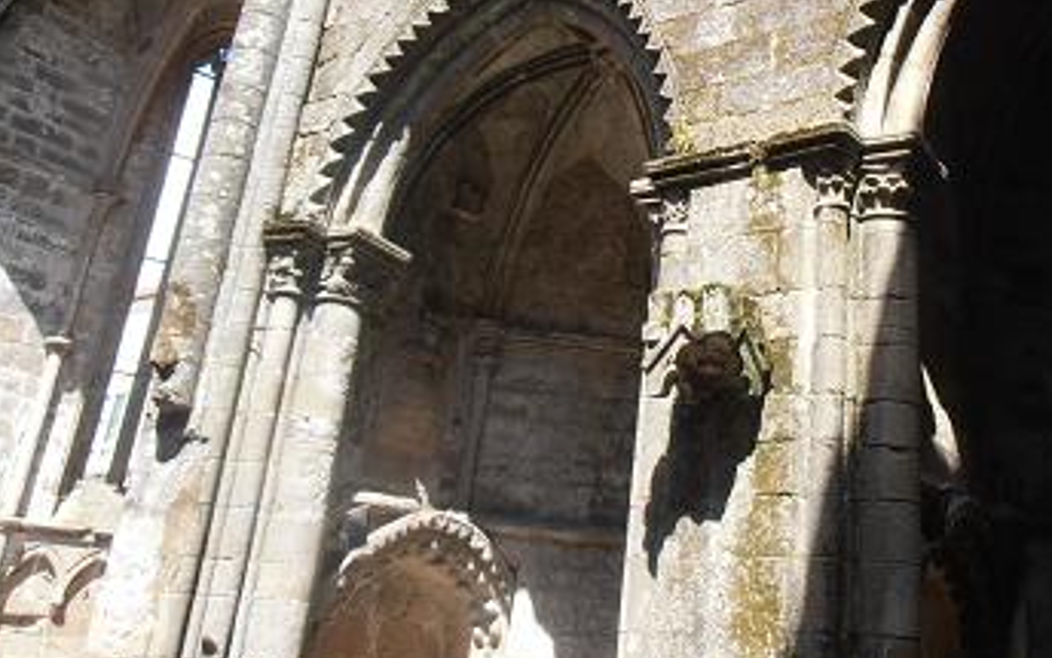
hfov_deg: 49.3
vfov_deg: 32.3
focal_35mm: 39
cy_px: 178
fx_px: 1118
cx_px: 725
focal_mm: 4.2
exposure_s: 1/400
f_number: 3
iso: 80
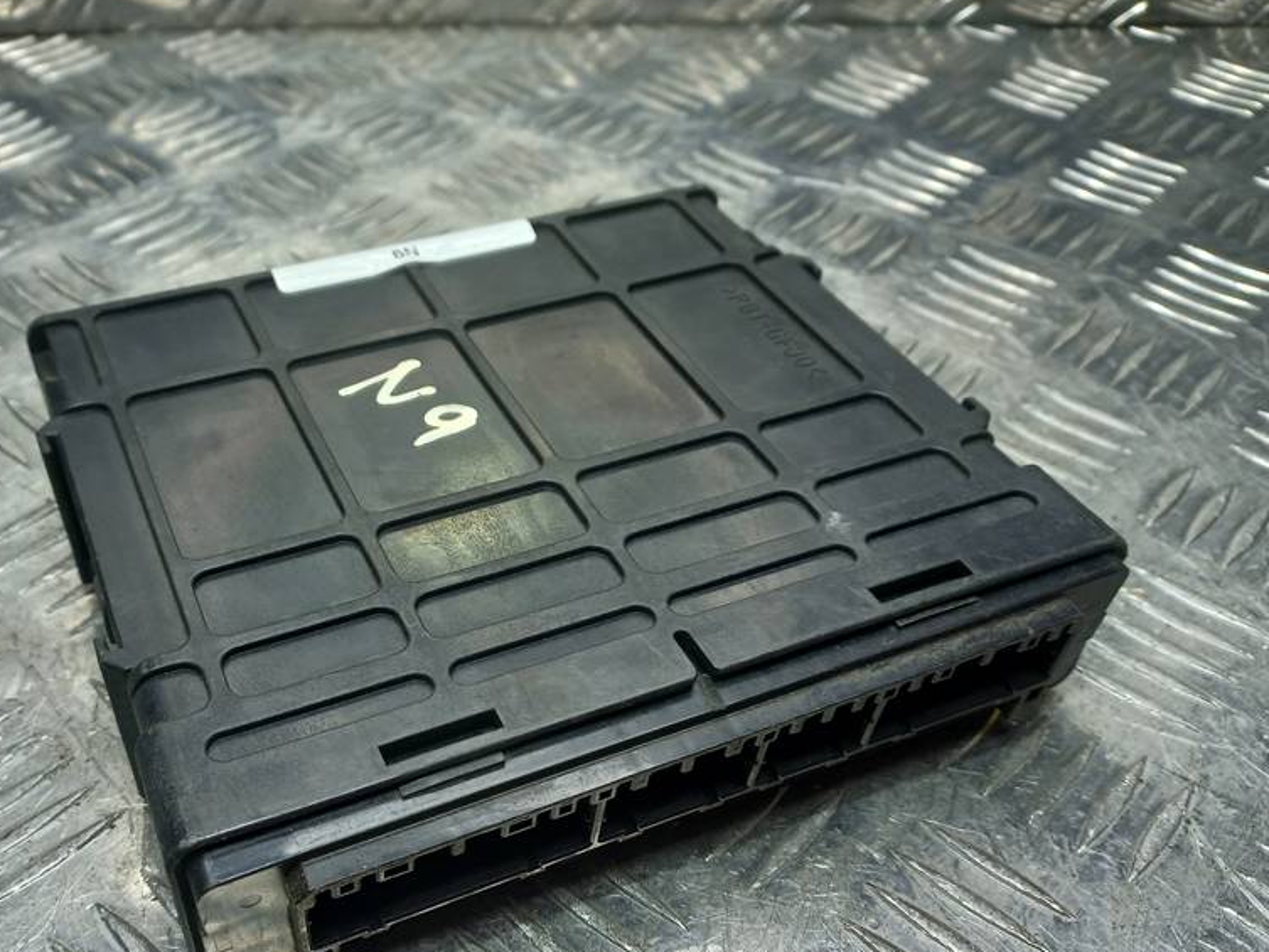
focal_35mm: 34
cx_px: 514
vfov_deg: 41.5
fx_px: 1247
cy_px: 600
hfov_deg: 53.6
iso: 50
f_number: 1.8
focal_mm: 4.6
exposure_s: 1/100
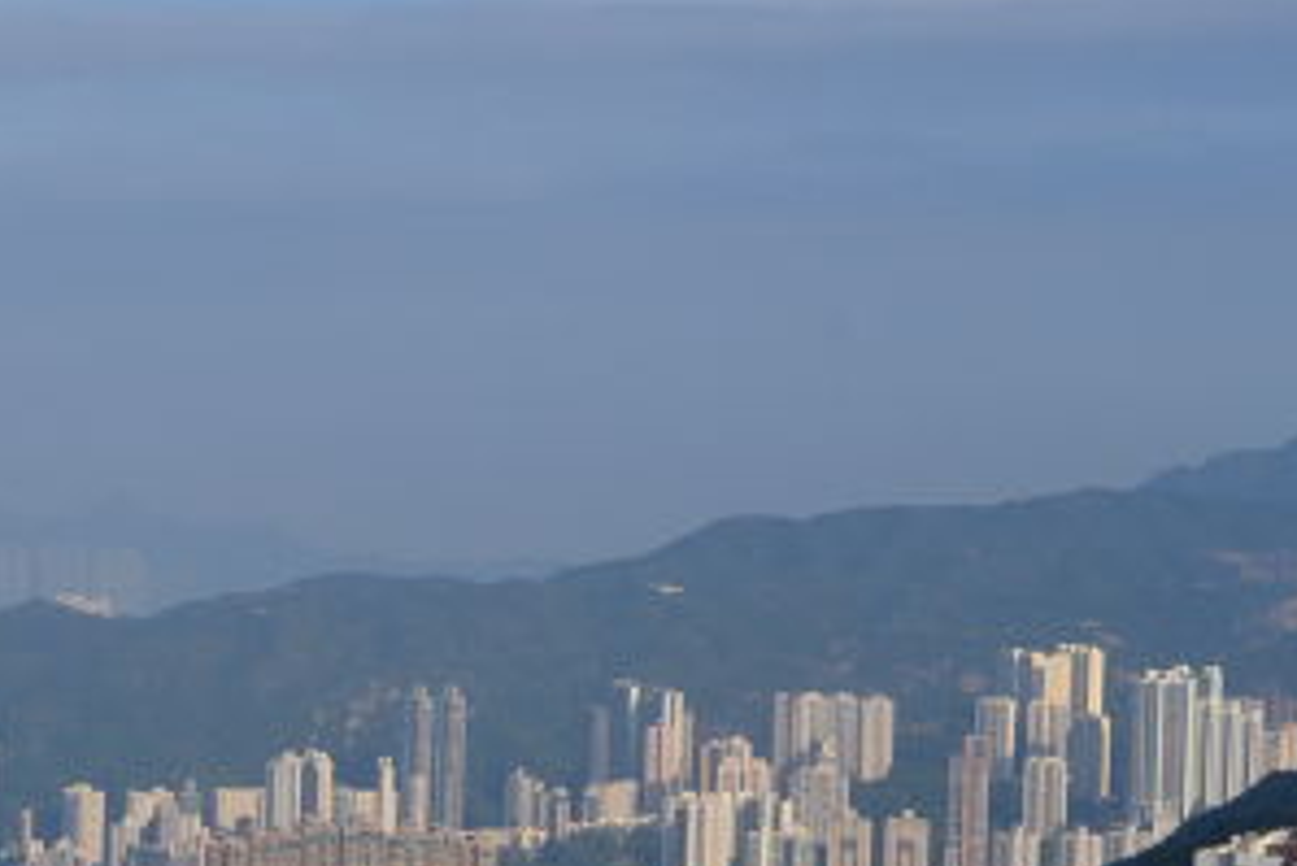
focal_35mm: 134
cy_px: 694
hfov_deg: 14.9
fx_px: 4830
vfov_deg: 10.2
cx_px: -161
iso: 360
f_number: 11
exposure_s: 1/500
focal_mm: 38
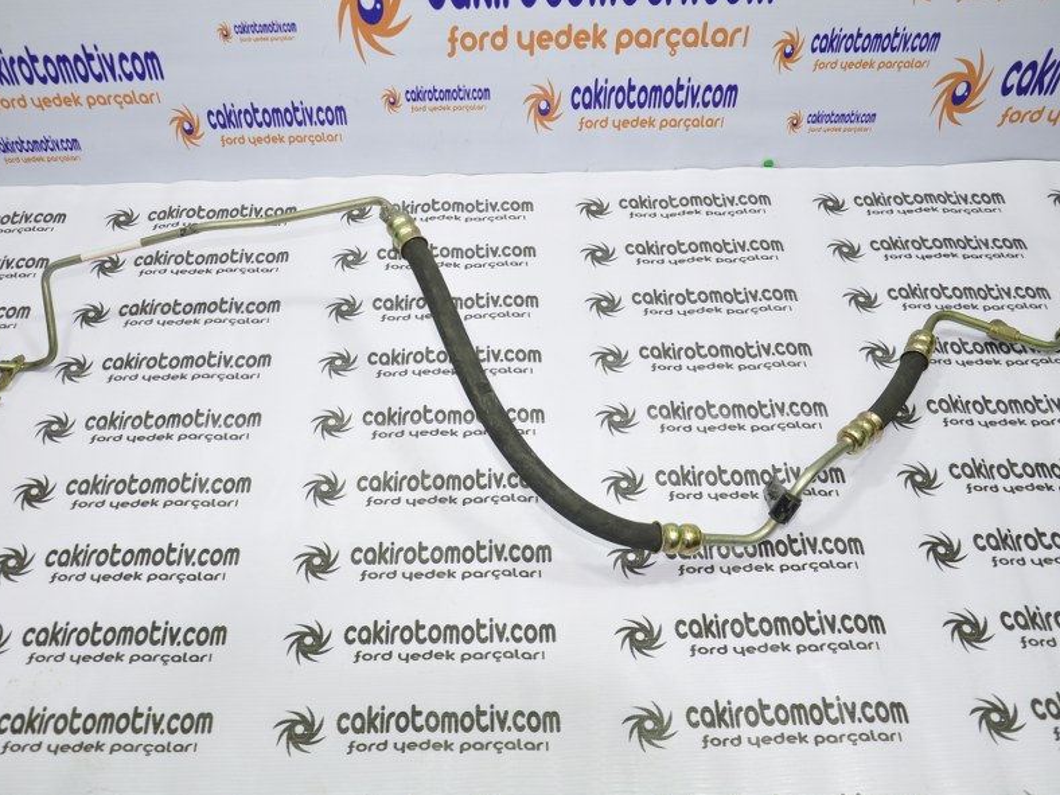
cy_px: 400
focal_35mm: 35
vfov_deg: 41.2
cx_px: 482
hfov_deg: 53.1
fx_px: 1058
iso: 200
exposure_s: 1/40
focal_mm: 21
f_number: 4.5
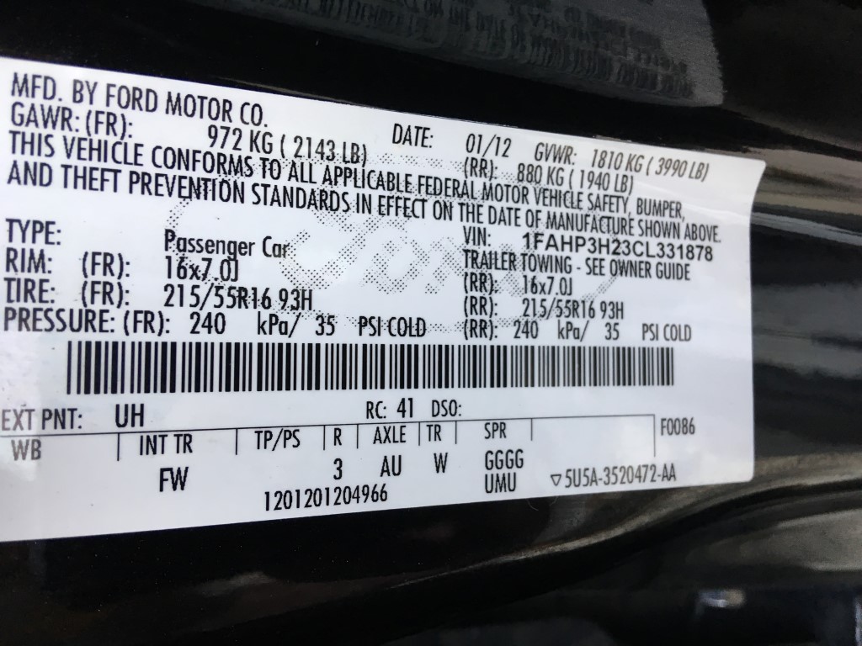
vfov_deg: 48.2
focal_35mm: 29
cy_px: 323
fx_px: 722
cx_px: 431
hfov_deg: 61.7
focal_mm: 4.15
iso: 32
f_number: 2.2
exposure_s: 1/30
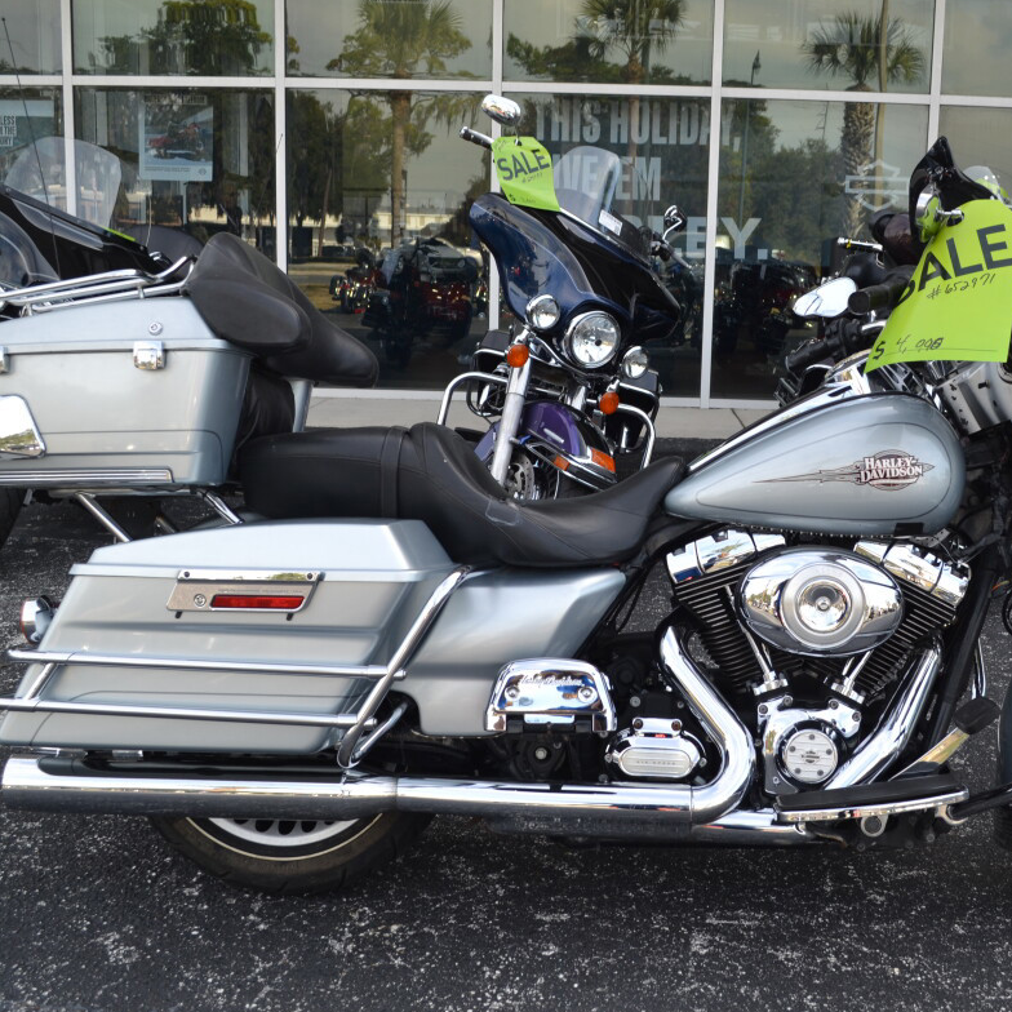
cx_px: 649
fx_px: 1290
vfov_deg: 42.8
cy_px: 514
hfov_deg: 42.4
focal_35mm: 39
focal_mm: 20
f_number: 5.6
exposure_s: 1/125
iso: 100
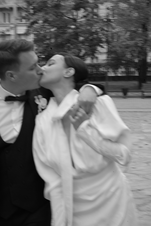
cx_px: 76
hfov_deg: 21.9
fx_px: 390
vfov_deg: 32.4
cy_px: 113
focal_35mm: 62
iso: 320
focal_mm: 62
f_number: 18
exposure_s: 1/30
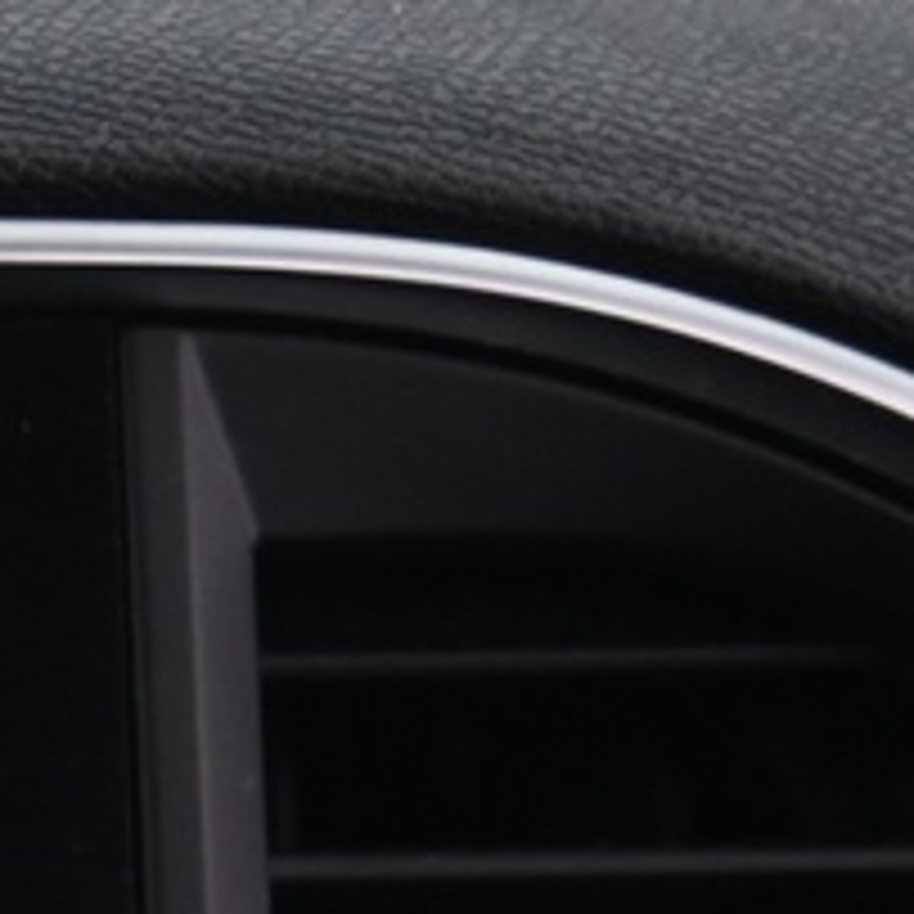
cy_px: 2287
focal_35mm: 238
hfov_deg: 6.4
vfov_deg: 6.9
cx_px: -2328
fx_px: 7110
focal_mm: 35
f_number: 4
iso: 2000
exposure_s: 1/25
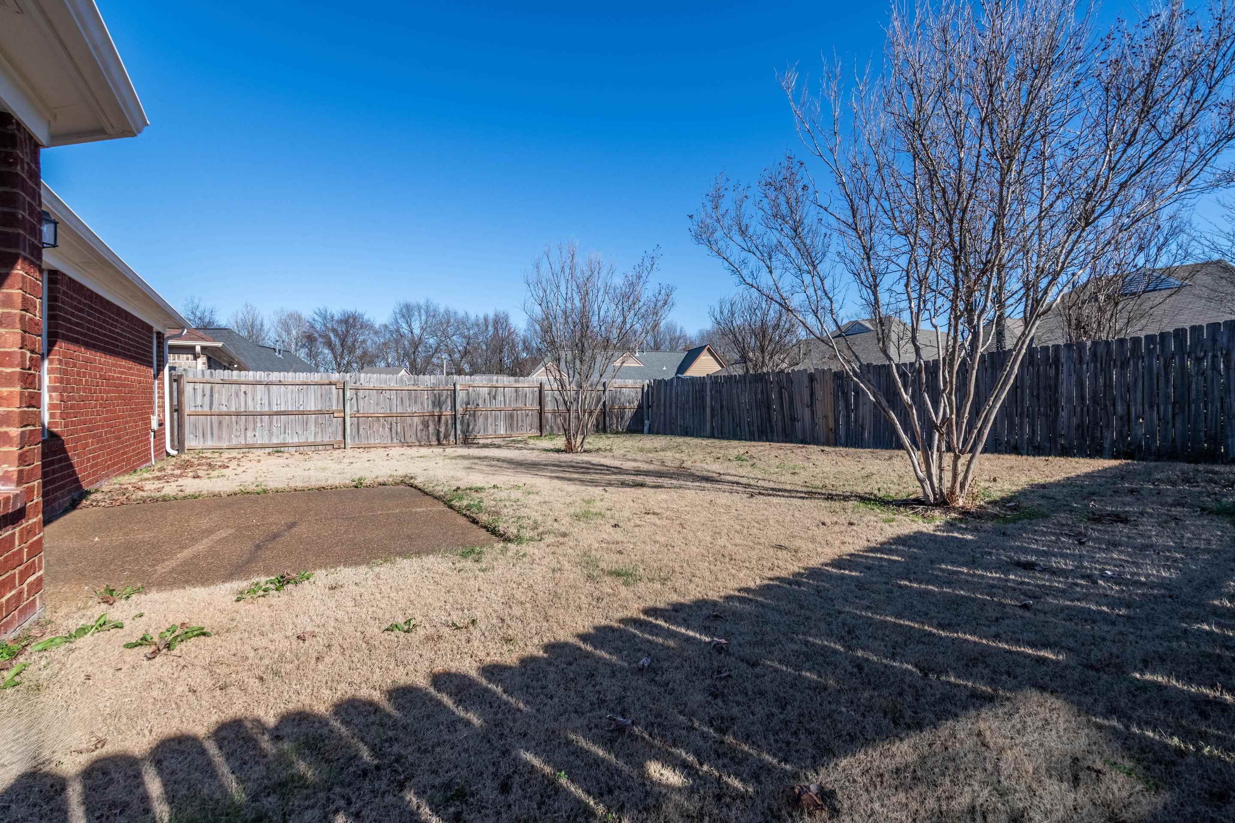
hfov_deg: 96.7
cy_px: 398
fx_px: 549
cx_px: 645
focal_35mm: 16
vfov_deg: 73.7
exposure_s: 1/3200
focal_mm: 15
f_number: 11
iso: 400
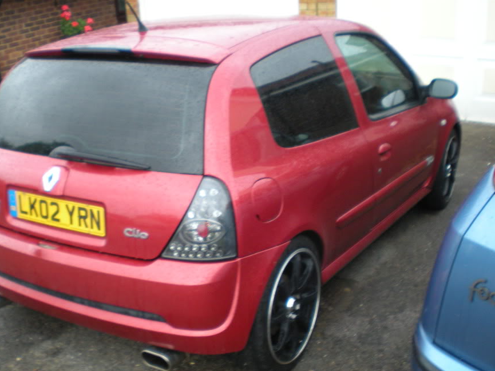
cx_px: 207
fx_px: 644
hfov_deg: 41.9
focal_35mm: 45
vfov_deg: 32.2
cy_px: 209
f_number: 3.1
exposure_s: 1/58.3
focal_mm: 6.3
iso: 200
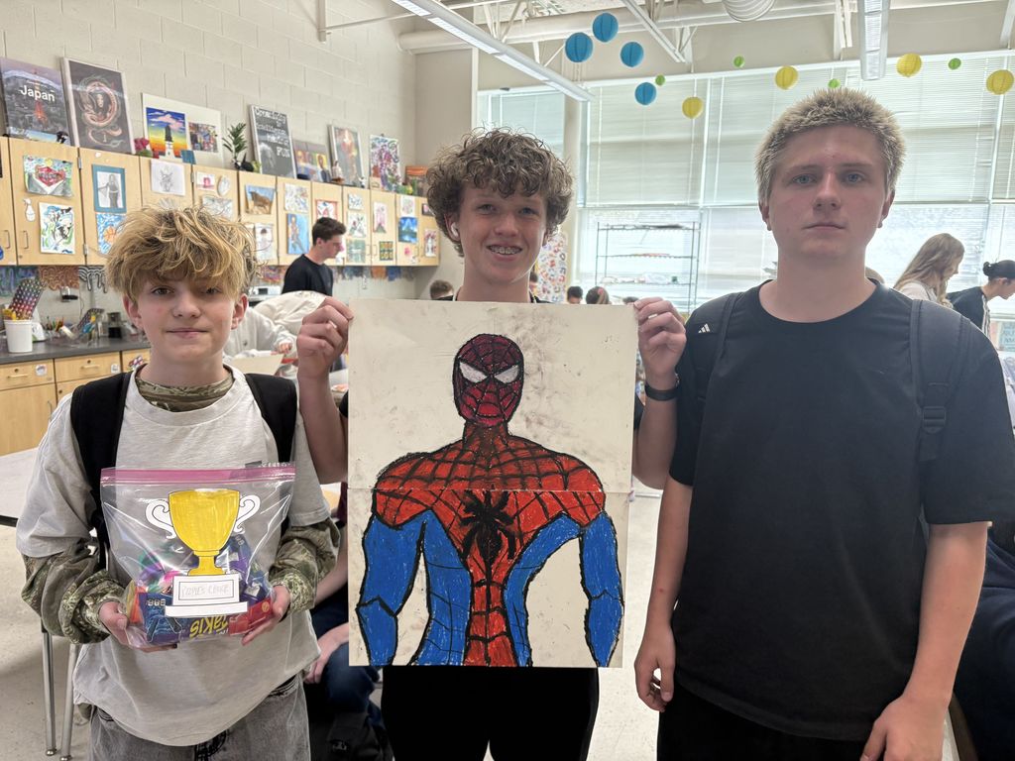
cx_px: 508
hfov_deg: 67.3
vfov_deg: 53.1
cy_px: 380
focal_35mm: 26
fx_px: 762
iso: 160
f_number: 1.6
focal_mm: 5.96
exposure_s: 1/120
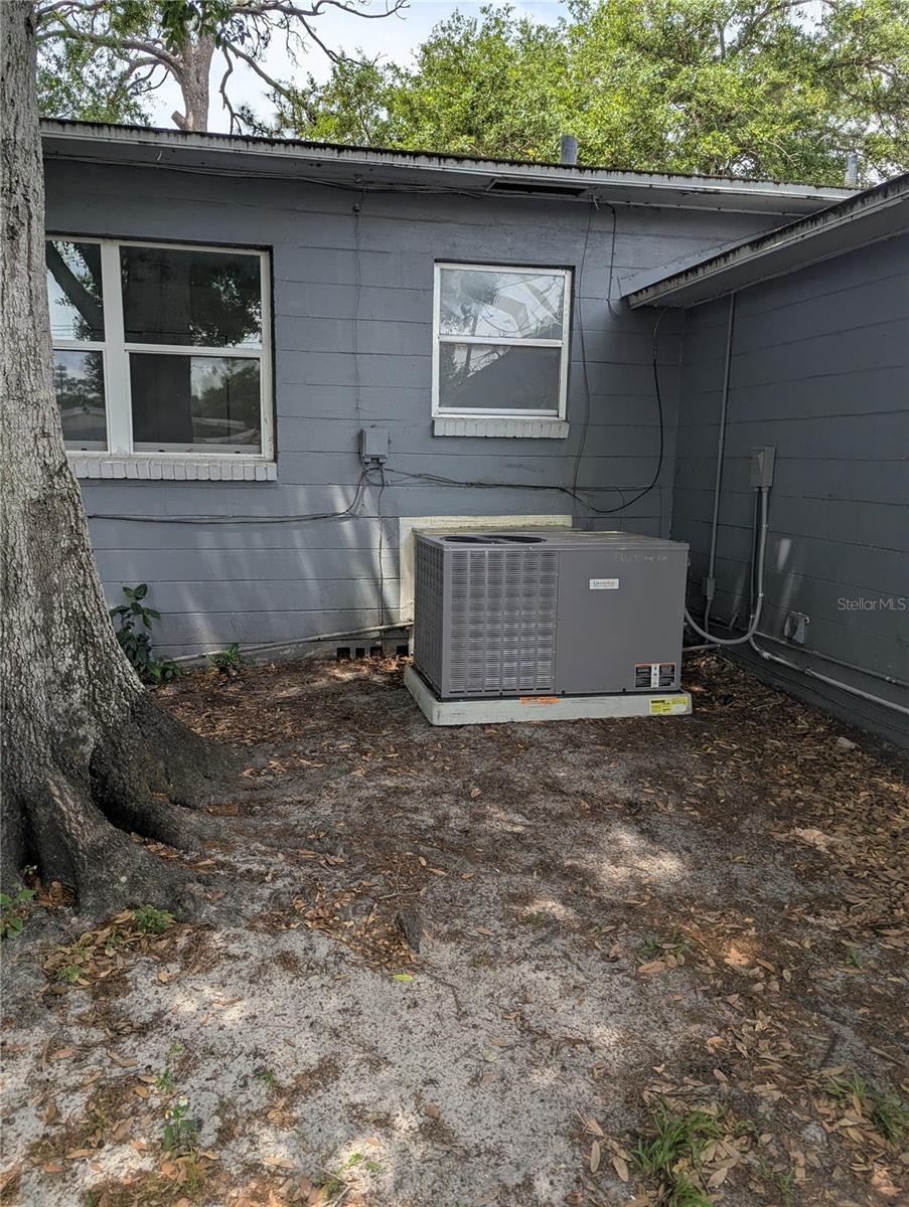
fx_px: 839
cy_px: 604
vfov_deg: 71.5
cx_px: 454
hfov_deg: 56.9
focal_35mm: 24
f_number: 1.85
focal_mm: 6.81
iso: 35
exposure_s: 1/770
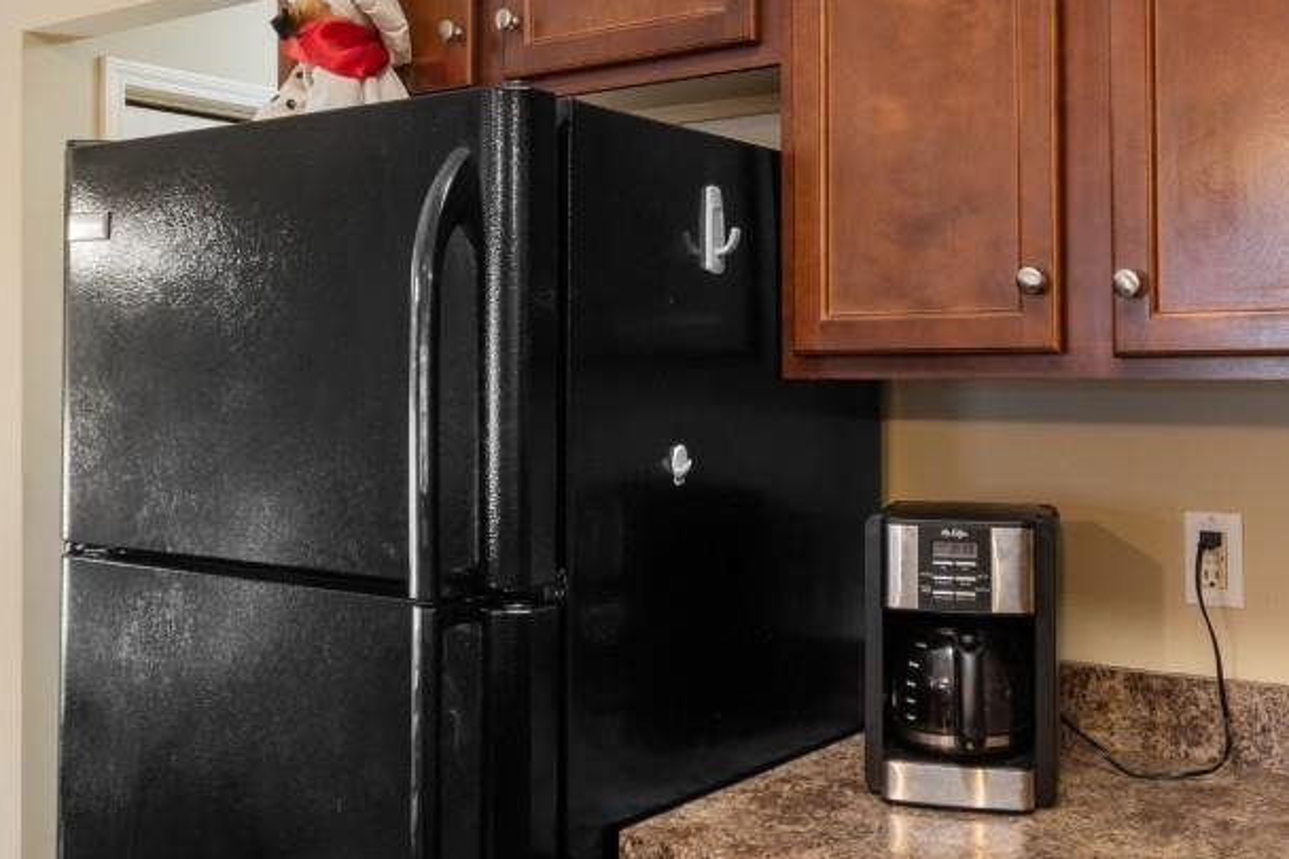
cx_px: 657
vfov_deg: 33.3
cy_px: 346
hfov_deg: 48.5
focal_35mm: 40
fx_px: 1432
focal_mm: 10
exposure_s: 1/3
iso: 100
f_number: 4.5
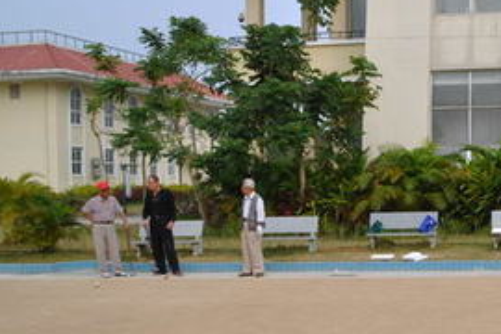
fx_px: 835
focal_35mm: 60
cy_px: 229
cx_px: 523
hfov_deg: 30.5
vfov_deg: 22.5
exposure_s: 1/200
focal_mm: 18
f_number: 7.1
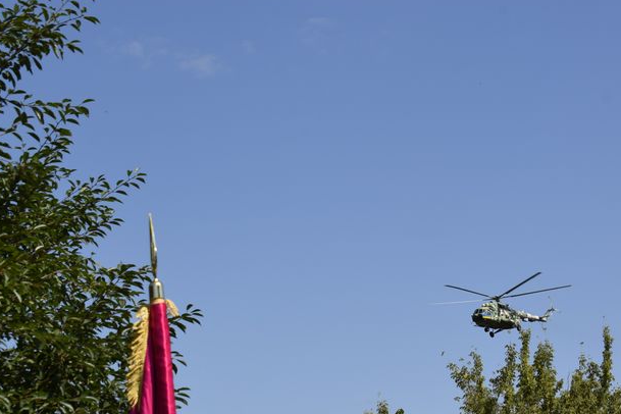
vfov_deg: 13.5
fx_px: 1753
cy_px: 245
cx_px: 369
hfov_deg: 20.1
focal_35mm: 102
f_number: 11
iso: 200
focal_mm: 55
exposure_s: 1/500
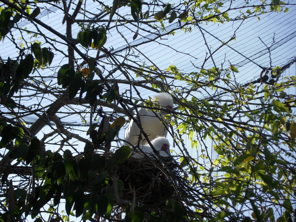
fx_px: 1719
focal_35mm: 201
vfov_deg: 7.4
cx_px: 148
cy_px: 111
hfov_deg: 9.8
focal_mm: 36.2
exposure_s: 1/350
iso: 80
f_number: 5.6
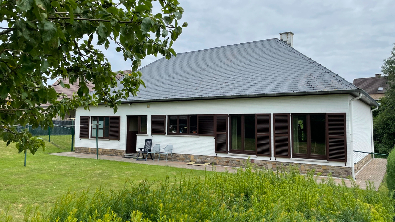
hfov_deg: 66.1
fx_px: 304
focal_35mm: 29
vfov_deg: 40.2
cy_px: 104
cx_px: 194
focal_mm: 4.2
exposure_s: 1/3610
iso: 32
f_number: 1.6
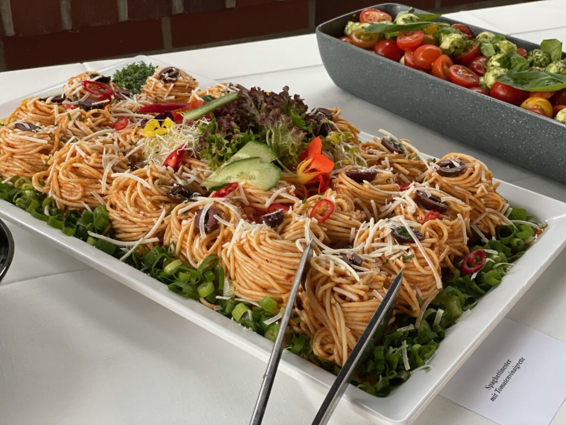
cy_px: 212
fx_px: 850
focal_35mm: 52
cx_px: 283
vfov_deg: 28.0
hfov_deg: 36.8
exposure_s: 1/121
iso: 250
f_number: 2
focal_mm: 6
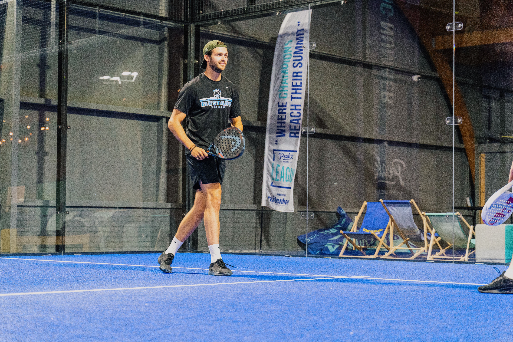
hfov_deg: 27.0
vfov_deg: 18.2
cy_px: 171
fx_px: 1069
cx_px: 256
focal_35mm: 75
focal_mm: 75
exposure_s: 1/160
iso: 6400
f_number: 4
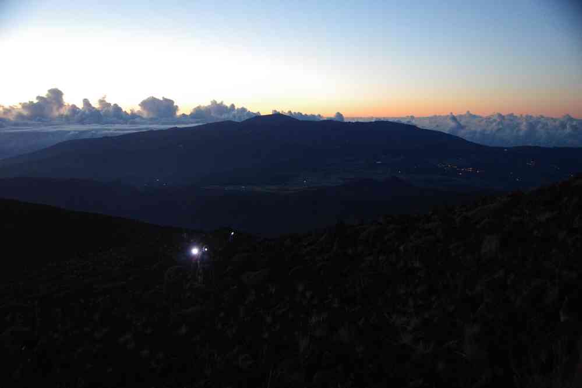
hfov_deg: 48.1
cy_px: 194
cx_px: 291
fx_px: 652
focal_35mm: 40
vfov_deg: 33.1
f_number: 4
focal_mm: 26.9
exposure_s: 1/6
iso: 3200
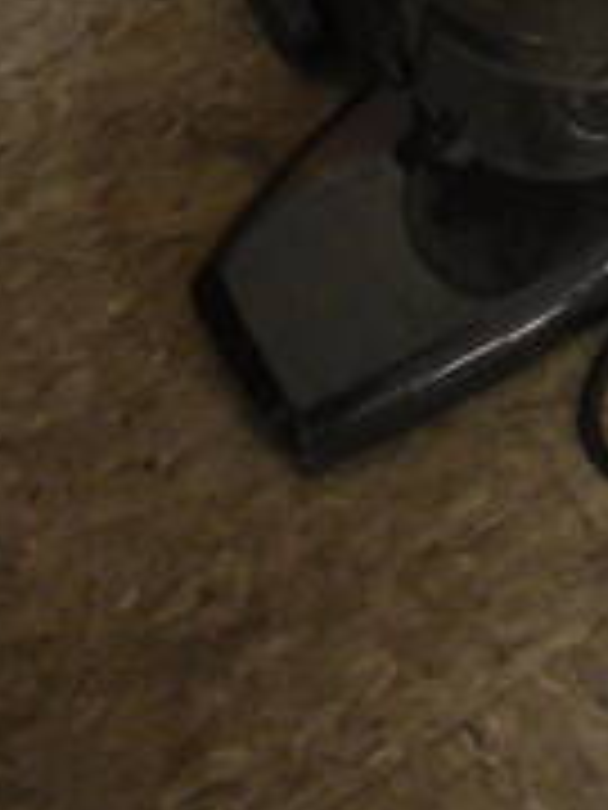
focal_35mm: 132
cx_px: 833
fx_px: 3091
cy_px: -1010
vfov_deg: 12.4
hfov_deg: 10.9
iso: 2500
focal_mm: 18
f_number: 3.5
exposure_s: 1/30
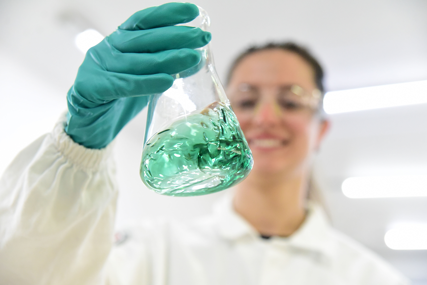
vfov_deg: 20.9
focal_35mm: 65
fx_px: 771
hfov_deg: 30.9
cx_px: 214
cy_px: 142
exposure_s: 1/640
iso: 10000
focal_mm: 65
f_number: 4
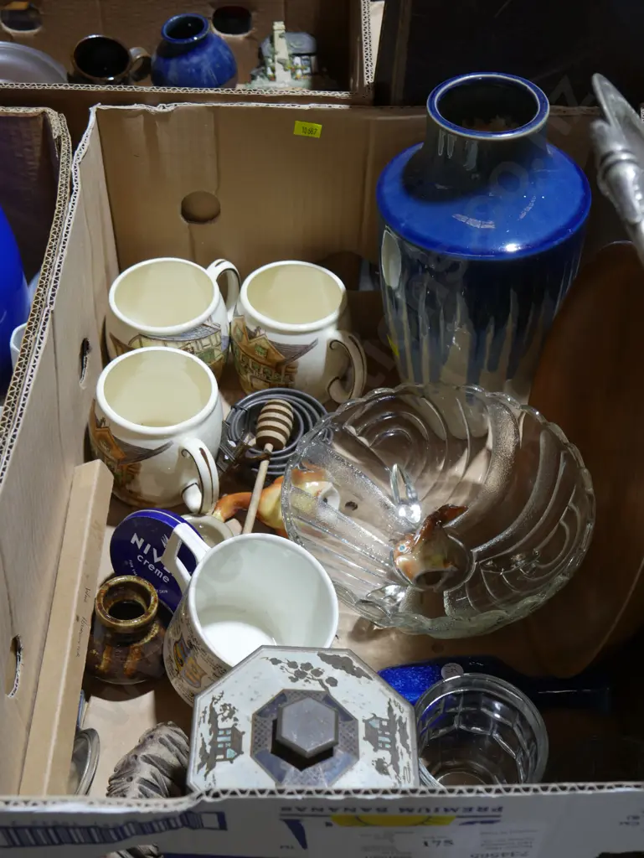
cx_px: 322
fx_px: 1041
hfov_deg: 34.4
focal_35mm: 42
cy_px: 429
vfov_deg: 44.8
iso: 400
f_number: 4.6
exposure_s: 1/60
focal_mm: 21
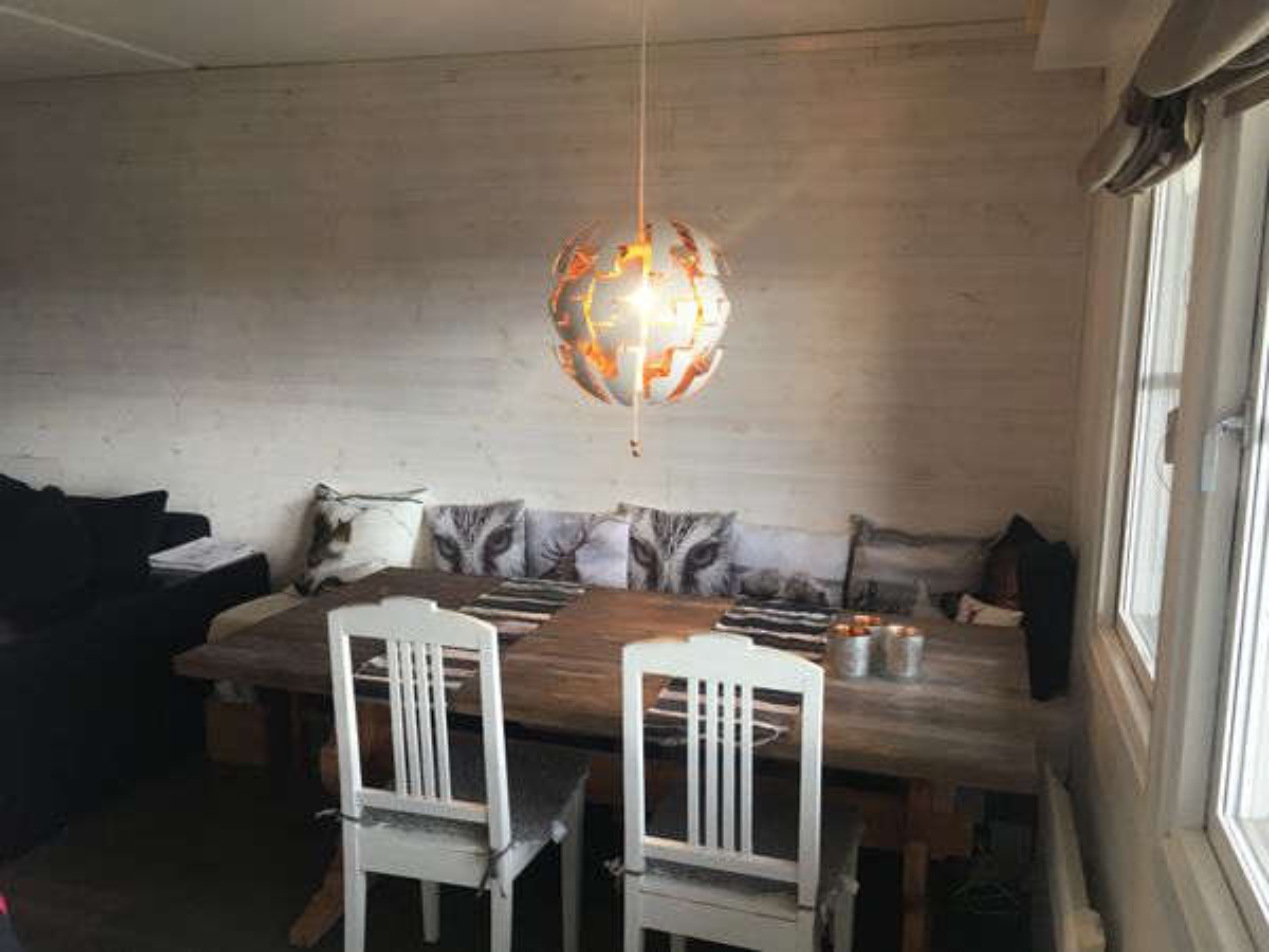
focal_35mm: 29
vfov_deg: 48.2
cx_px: 634
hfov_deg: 61.7
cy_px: 476
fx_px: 1063
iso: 64
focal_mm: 4.15
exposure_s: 1/33
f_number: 2.2
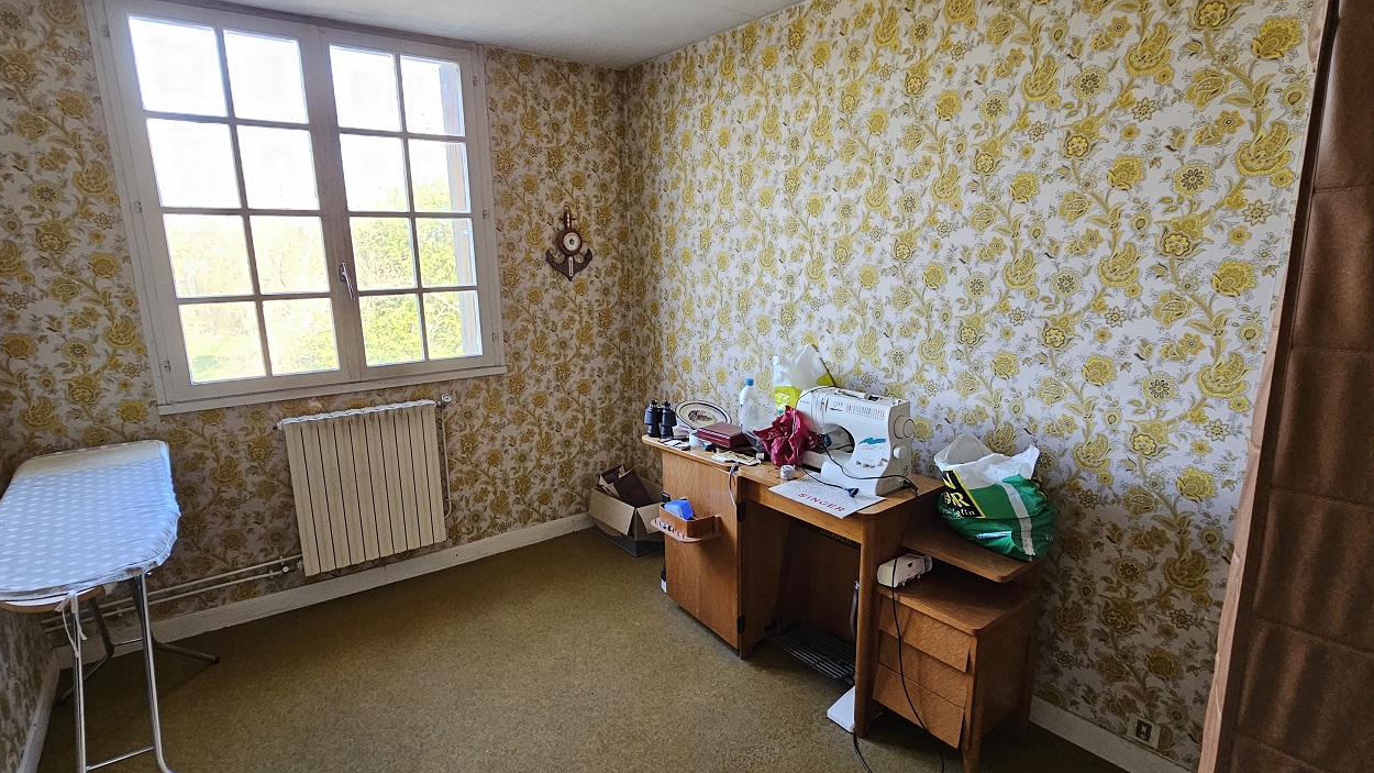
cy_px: 392
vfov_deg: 63.9
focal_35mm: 17
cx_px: 675
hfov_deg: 95.9
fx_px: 619
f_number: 2.2
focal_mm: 2.2
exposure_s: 1/60
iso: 160
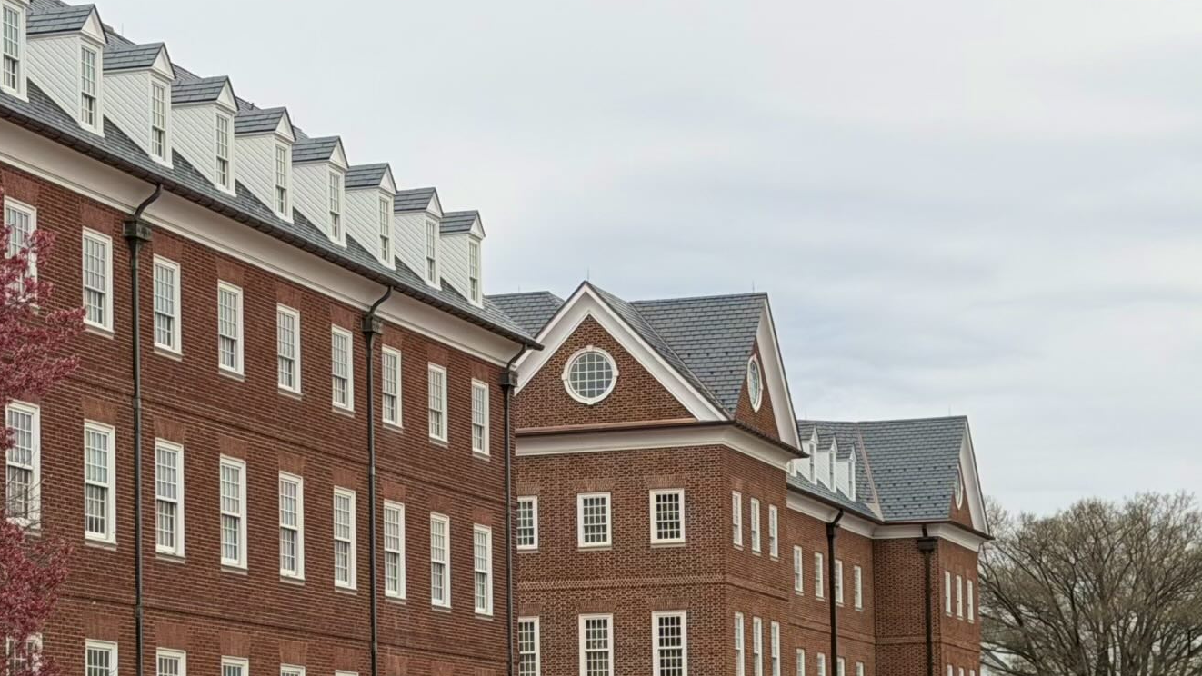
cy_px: 539
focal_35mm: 81
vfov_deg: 14.8
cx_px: 380
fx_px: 2582
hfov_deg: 26.0
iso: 64
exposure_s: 1/669
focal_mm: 6.76
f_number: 1.78
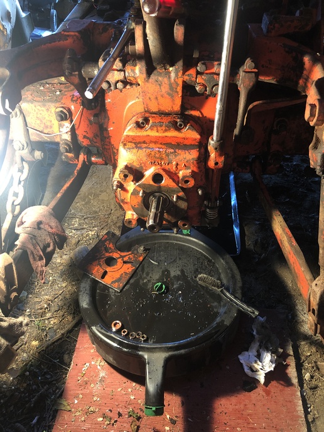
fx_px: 349
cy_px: 216
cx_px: 162
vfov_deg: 63.4
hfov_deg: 49.7
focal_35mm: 28
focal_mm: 3.99
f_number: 1.8
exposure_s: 1/11
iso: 100
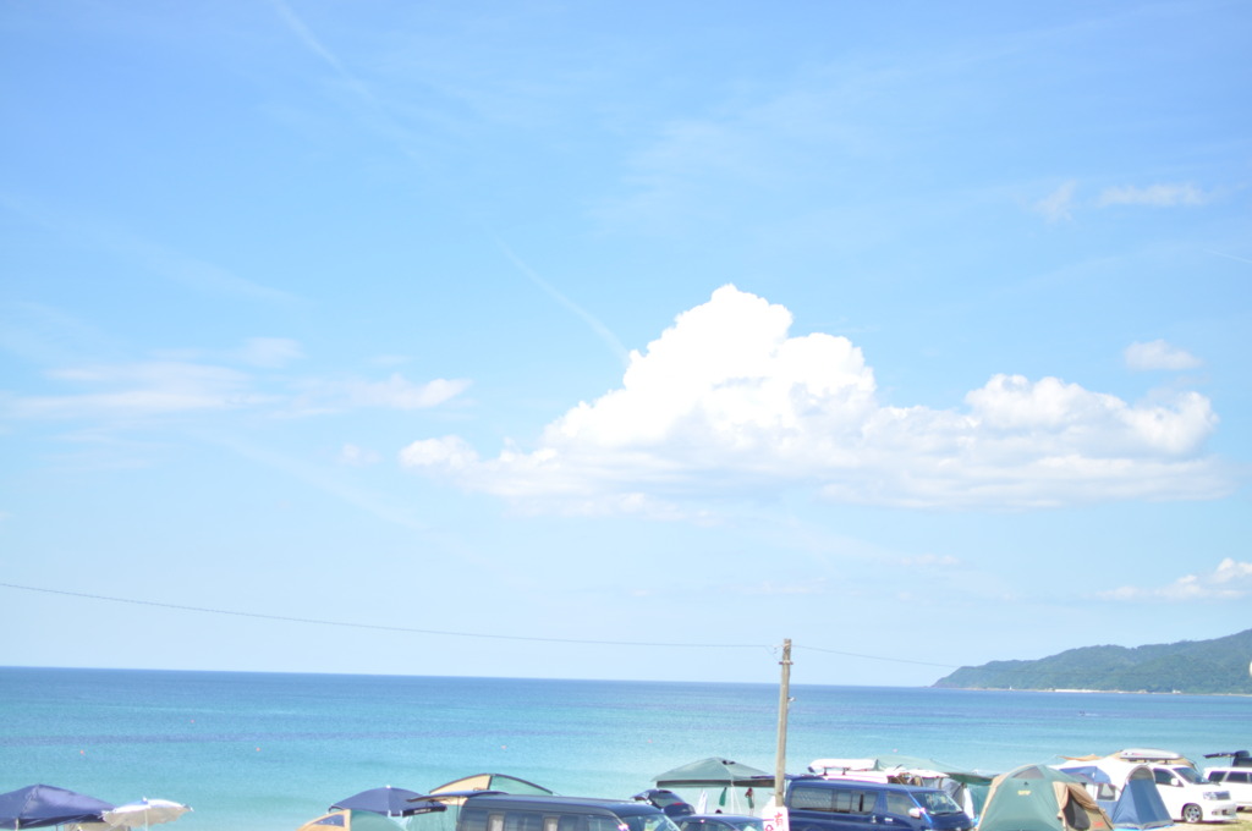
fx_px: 1823
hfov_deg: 37.9
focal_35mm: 52
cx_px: 626
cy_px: 416
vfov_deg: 25.7
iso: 200
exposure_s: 1/4000
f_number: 1.8
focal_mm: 35
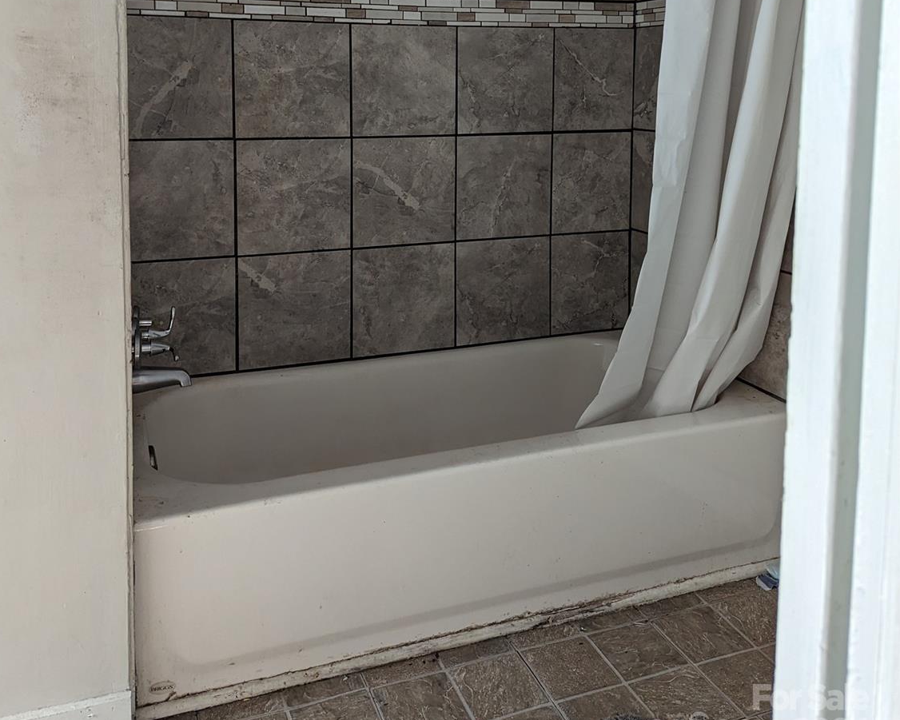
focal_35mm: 32
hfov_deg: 55.7
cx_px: 439
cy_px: 155
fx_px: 852
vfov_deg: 43.9
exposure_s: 1/146
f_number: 1.85
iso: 579
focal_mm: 6.81
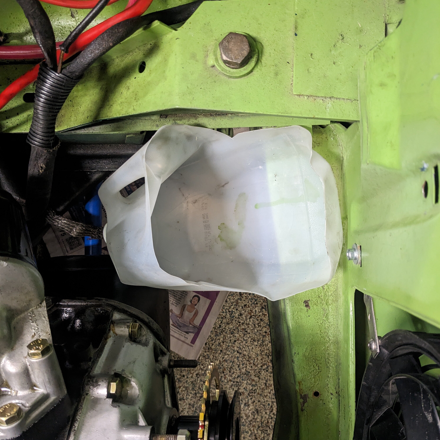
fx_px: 460
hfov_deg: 51.1
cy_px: 244
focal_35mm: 32
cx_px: 220
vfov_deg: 51.0
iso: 217
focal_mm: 4.38
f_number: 1.73
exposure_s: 1/24
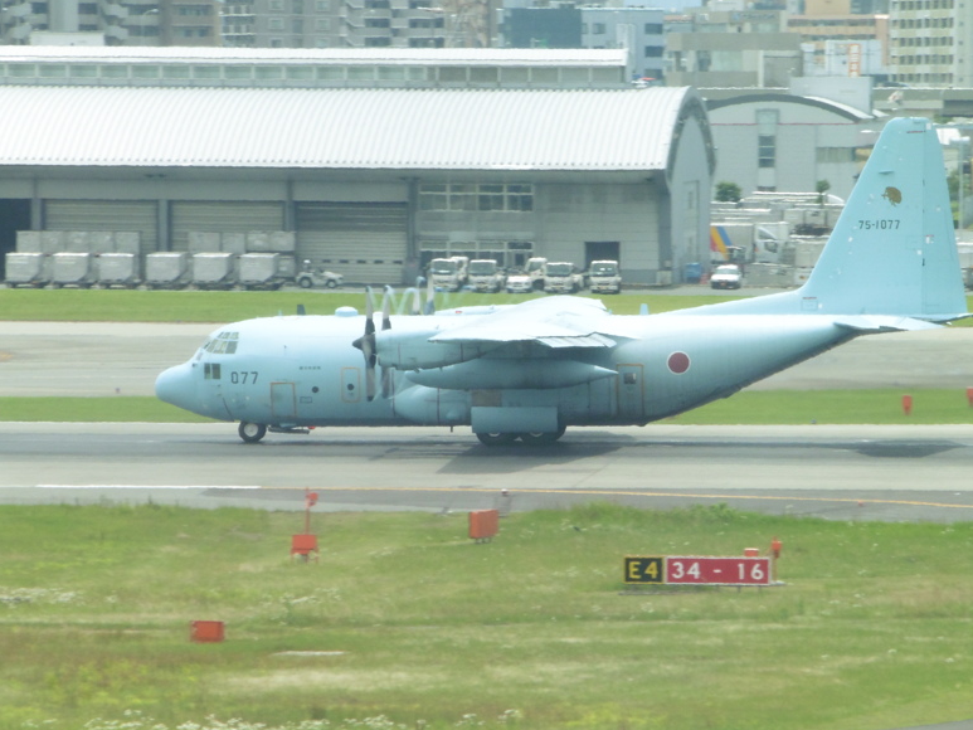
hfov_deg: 5.6
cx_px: 617
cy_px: 375
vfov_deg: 4.2
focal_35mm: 351
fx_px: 9868
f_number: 6.3
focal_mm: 47.3
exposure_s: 1/250
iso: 200
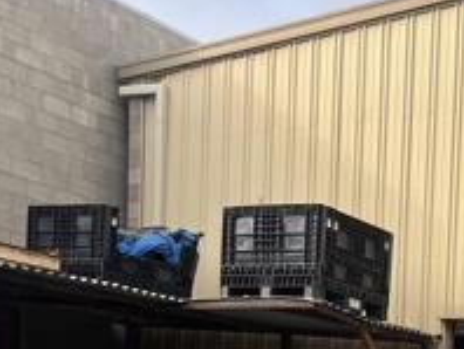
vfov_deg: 16.0
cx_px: 534
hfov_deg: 21.8
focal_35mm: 84
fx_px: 1127
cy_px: 536
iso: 50
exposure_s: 1/2268
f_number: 1.6
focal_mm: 5.1
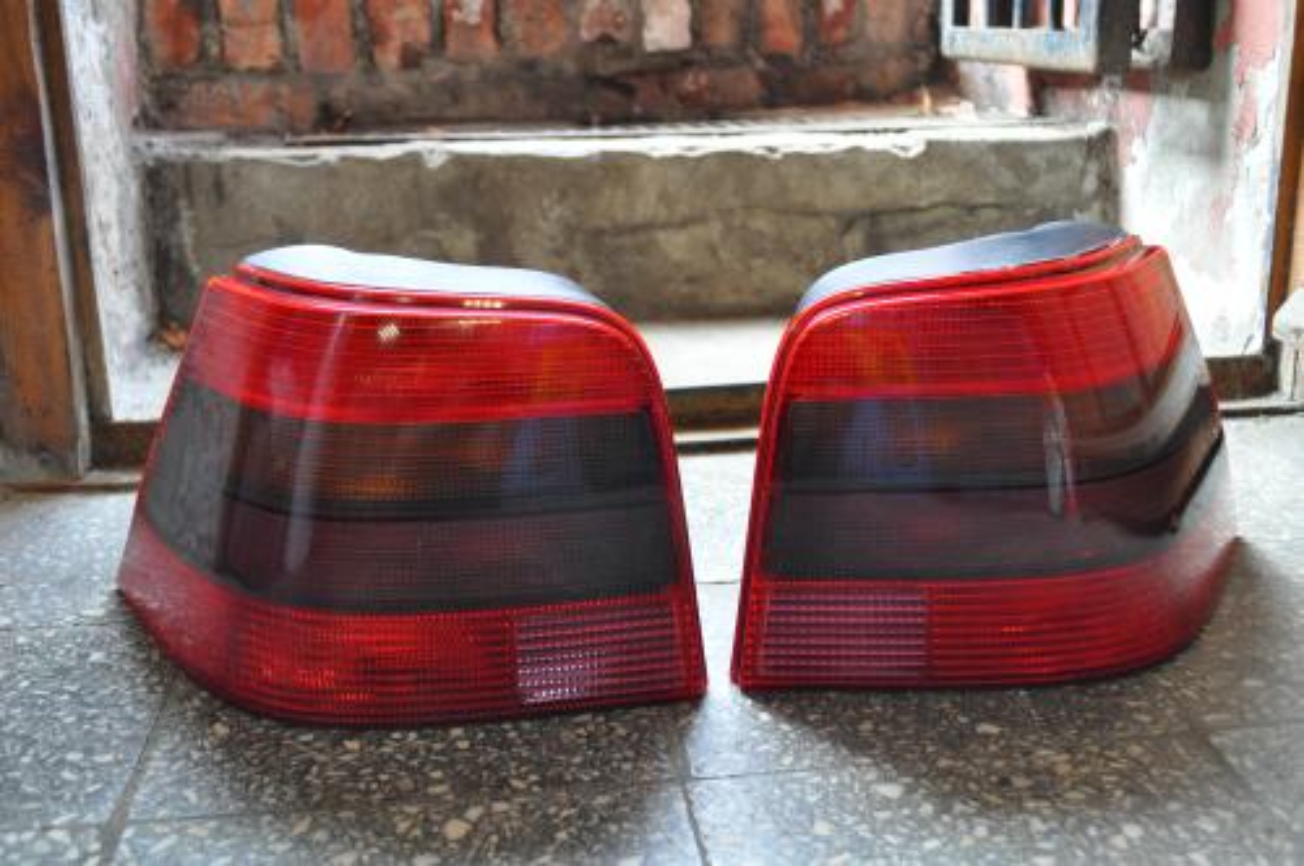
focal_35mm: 39
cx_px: 652
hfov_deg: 49.6
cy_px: 433
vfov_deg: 34.1
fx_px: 1411
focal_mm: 26
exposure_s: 1/40
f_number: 4.2
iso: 800
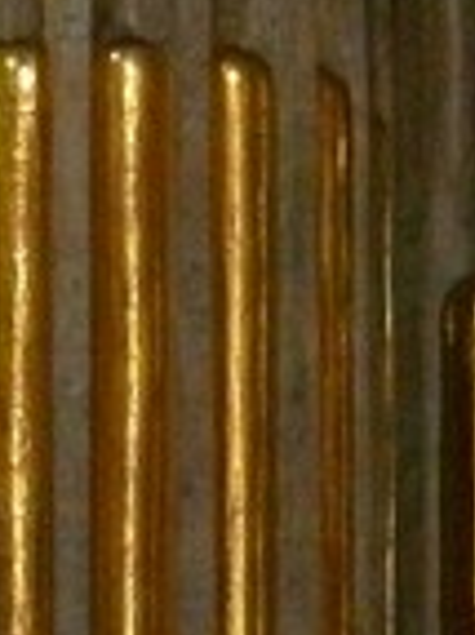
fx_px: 17590
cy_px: 919
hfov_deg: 1.5
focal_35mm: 960
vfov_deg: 2.1
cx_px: -617
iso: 800
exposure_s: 1/15
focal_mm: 38.7
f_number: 3.6
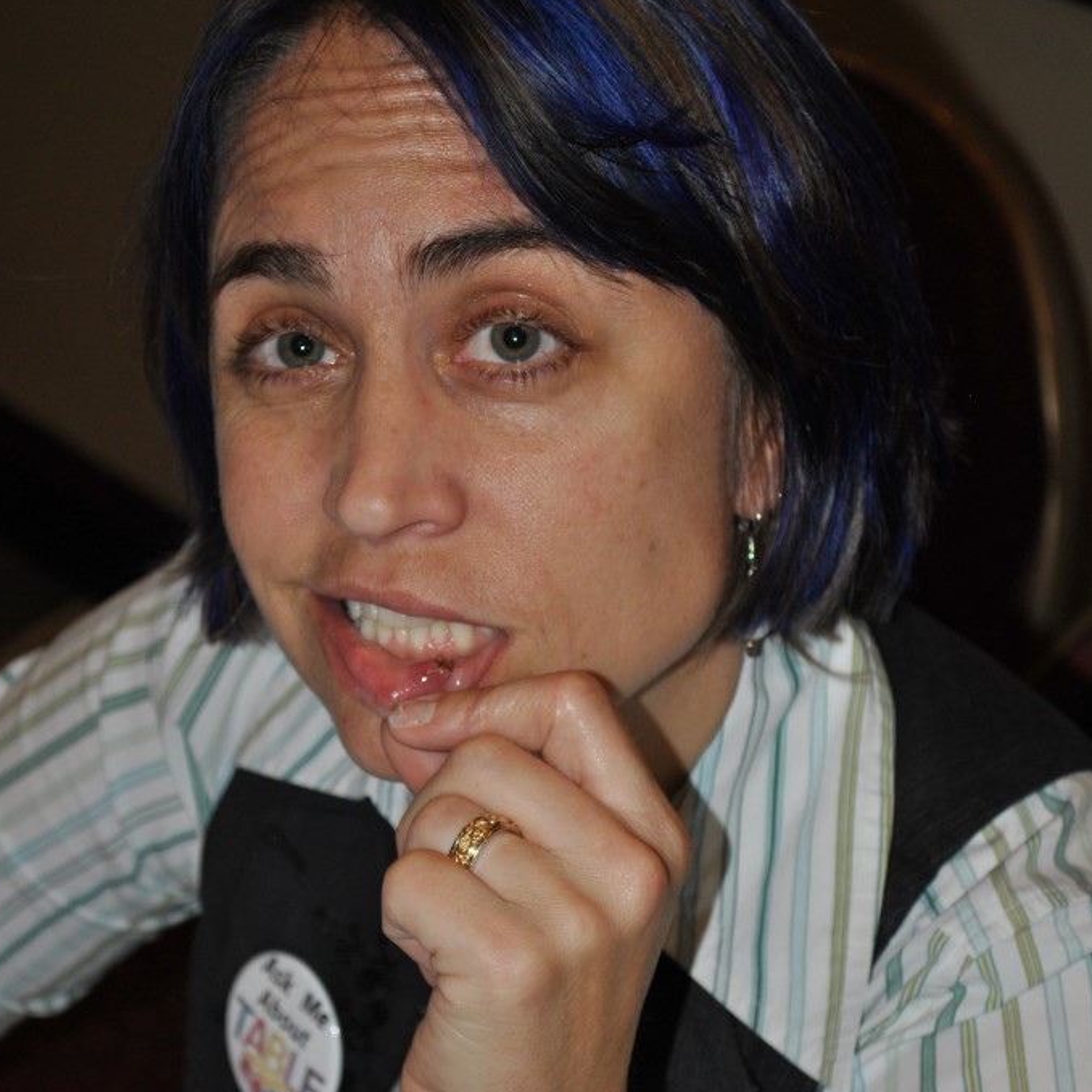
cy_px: 635
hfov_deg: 16.1
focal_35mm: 108
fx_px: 3855
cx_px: 517
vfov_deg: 16.1
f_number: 5.6
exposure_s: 1/60
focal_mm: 50
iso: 200
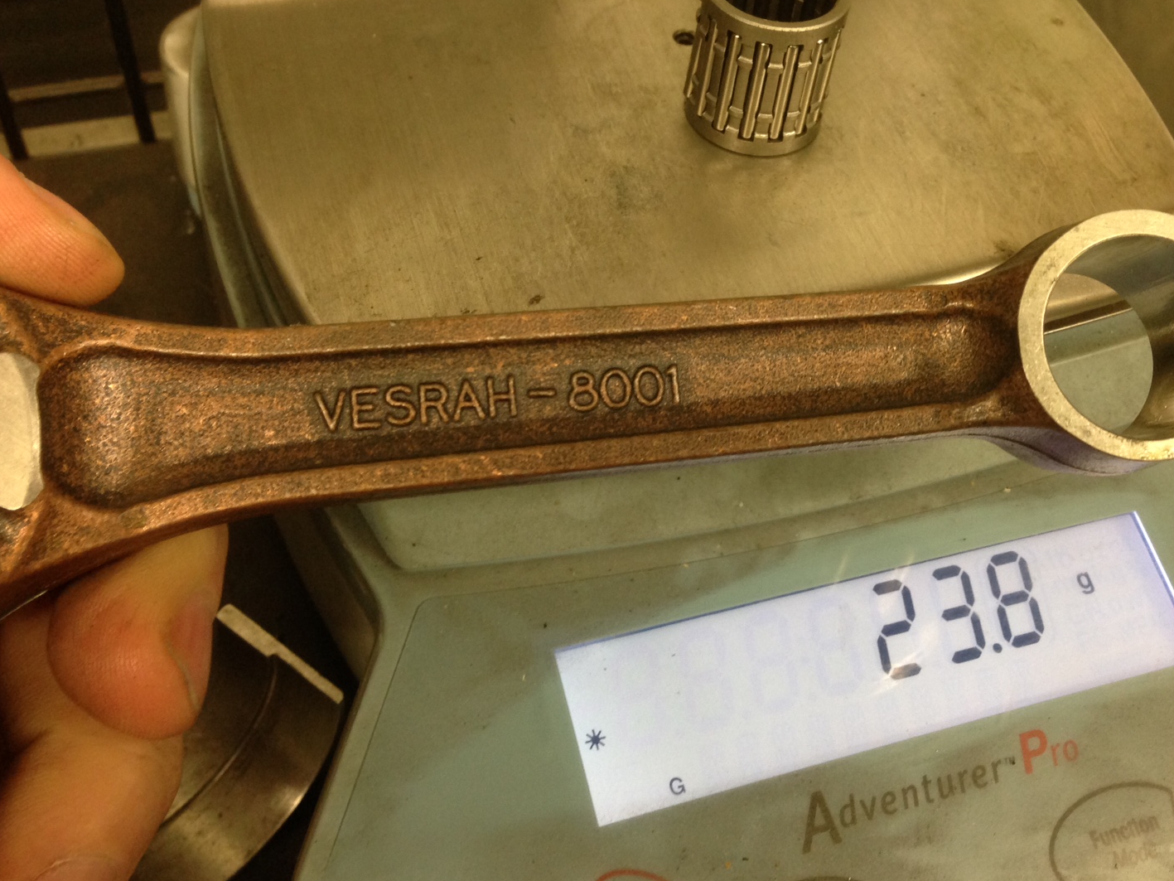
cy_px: 402
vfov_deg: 37.7
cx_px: 665
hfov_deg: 48.8
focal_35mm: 38
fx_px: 1289
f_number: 2.4
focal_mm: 4.12
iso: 125
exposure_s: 1/20
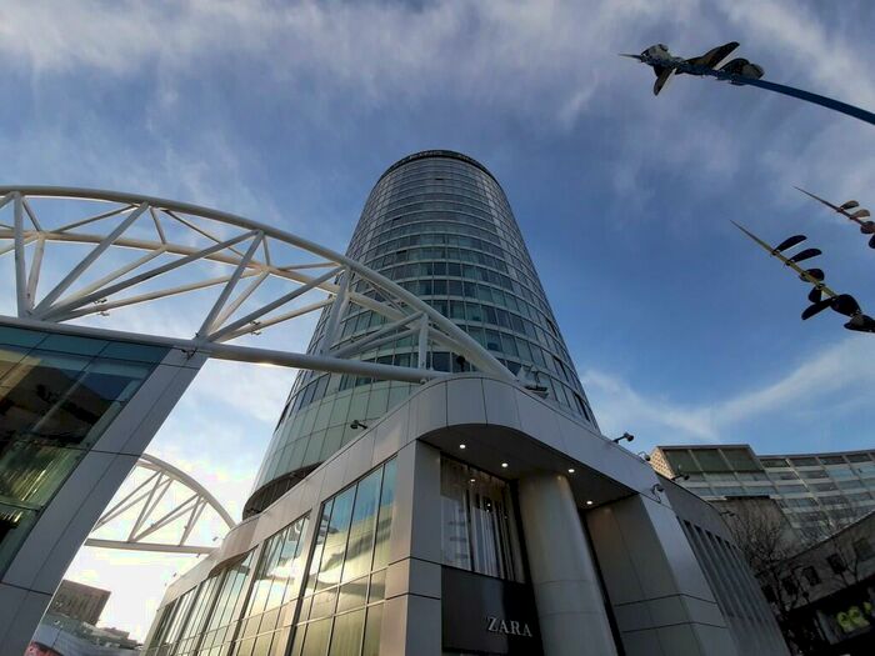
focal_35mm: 13
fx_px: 329
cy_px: 328
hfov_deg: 106.2
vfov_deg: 89.9
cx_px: 438
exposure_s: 1/954
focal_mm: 1.42
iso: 40
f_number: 2.2
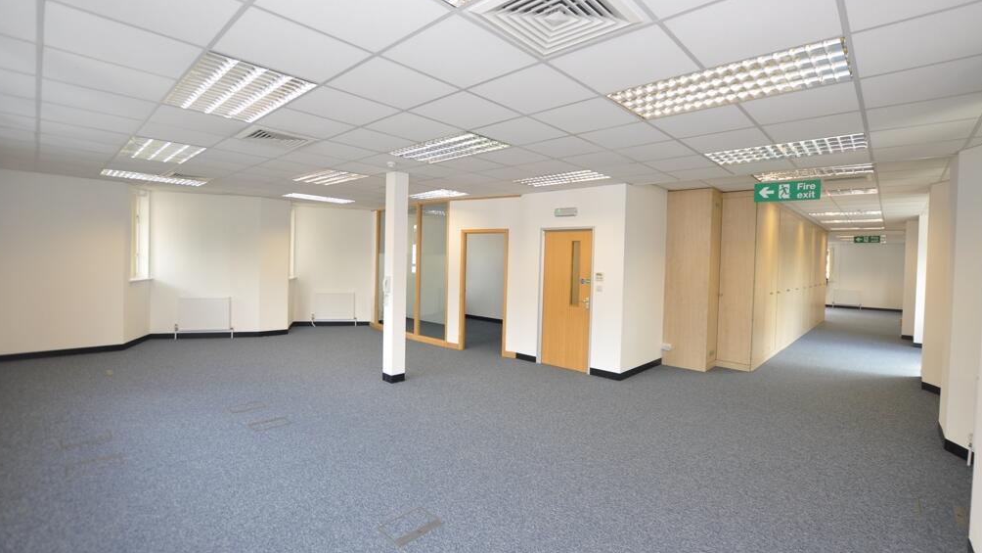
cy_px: 260
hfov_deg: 99.4
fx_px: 417
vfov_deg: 67.0
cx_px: 488
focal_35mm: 16
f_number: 4
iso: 400
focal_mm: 10
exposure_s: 1/60
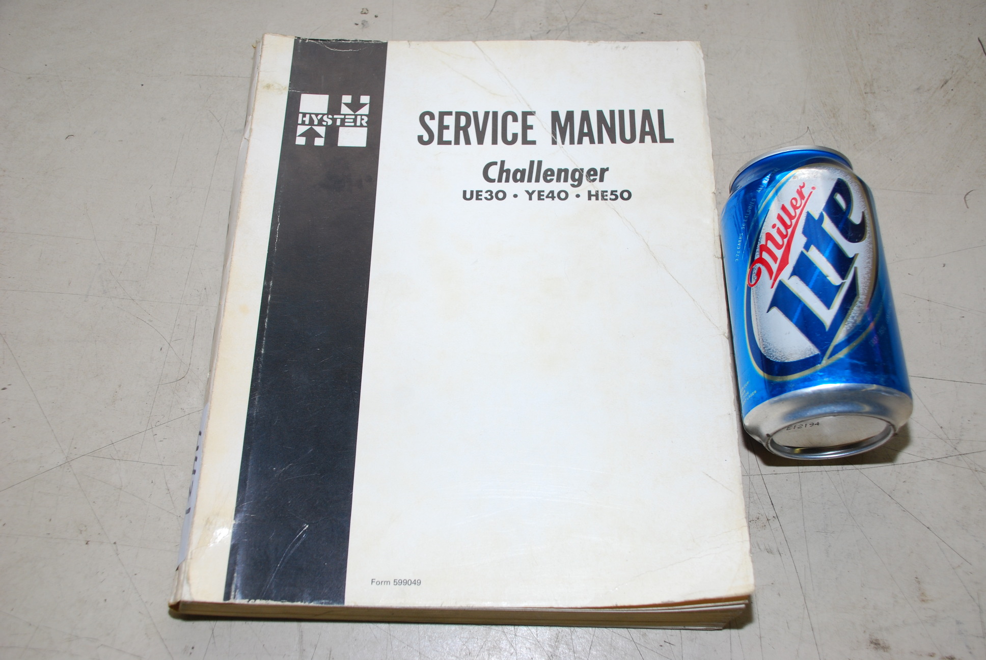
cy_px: 330
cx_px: 493
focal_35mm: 39
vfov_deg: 34.3
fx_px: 1069
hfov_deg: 49.5
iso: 200
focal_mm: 26
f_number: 5
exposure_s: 1/100
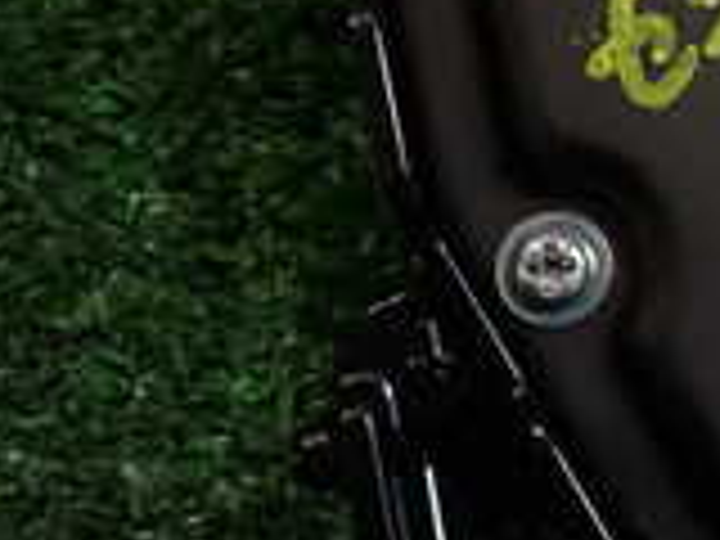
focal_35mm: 94
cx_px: 1107
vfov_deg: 15.5
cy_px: 14
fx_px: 1955
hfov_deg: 18.3
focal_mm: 4.5
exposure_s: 1/60
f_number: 2
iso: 160
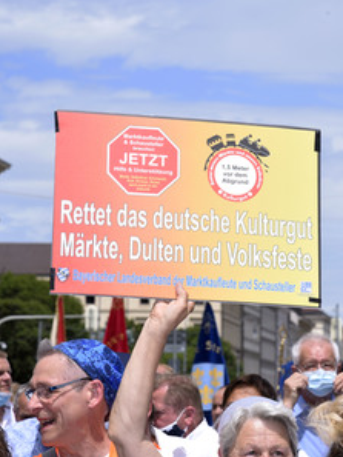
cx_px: 259
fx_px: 2310
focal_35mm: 175
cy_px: 229
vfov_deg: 11.3
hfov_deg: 8.5
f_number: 11
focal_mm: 120
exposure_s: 1/160
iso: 160
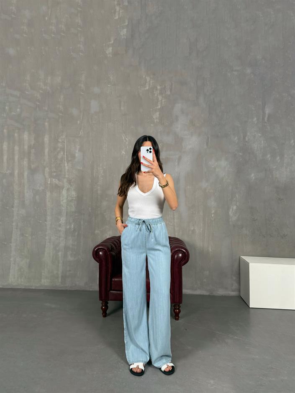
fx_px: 273
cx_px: 148
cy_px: 196
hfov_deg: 56.8
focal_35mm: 24
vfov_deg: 71.6
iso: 125
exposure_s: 1/121
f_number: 1.78
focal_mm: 6.76
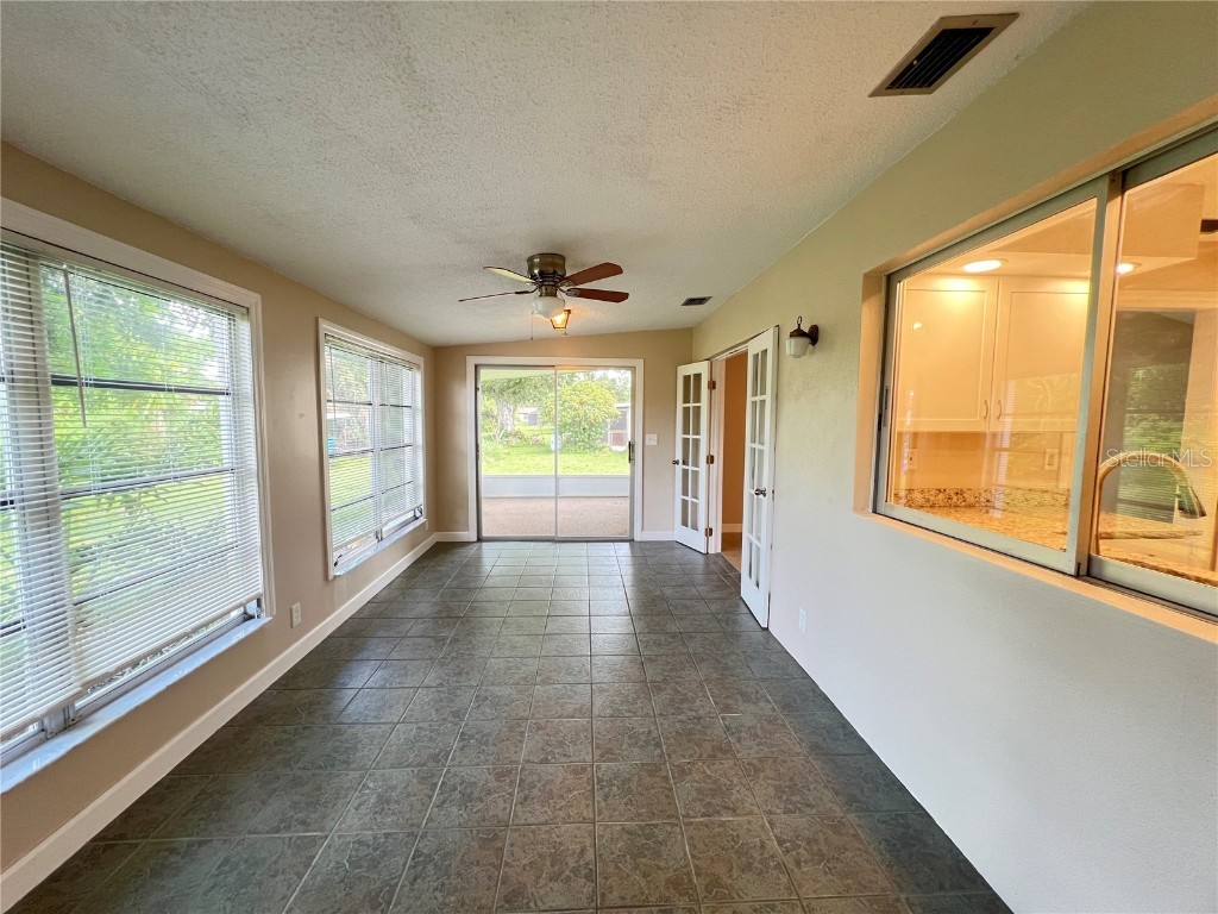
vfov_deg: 89.9
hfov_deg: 106.2
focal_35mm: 13
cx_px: 609
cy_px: 457
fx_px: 457
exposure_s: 1/60
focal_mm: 1.57
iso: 200
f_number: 1.8
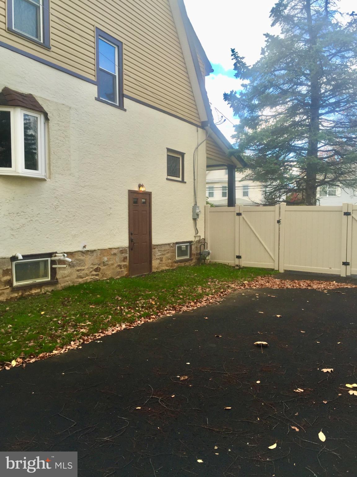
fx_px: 399
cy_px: 238
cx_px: 178
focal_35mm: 29
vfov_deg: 61.7
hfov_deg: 48.2
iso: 32
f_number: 2.2
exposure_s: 1/476
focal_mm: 4.15
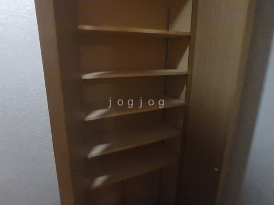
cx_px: 137
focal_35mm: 21
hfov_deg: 79.0
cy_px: 102
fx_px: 166
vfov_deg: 63.4
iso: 3200
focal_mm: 3.7
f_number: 3.5
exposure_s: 1/8
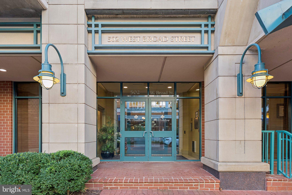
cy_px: 98
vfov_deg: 62.0
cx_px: 146
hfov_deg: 84.0
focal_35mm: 20
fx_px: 162
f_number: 4
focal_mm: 20
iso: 400
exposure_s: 1/160
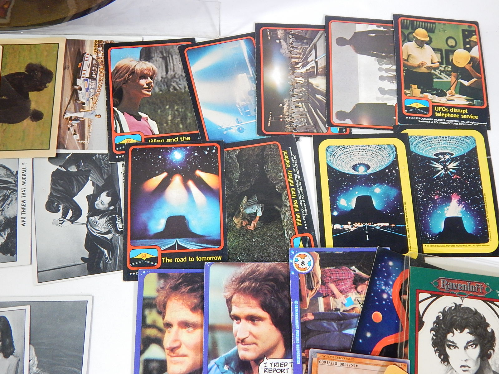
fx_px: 490
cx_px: 250
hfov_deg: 54.0
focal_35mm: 34
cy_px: 187
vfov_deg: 41.8
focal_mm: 6.1
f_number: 3.3
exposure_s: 1/30
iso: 400
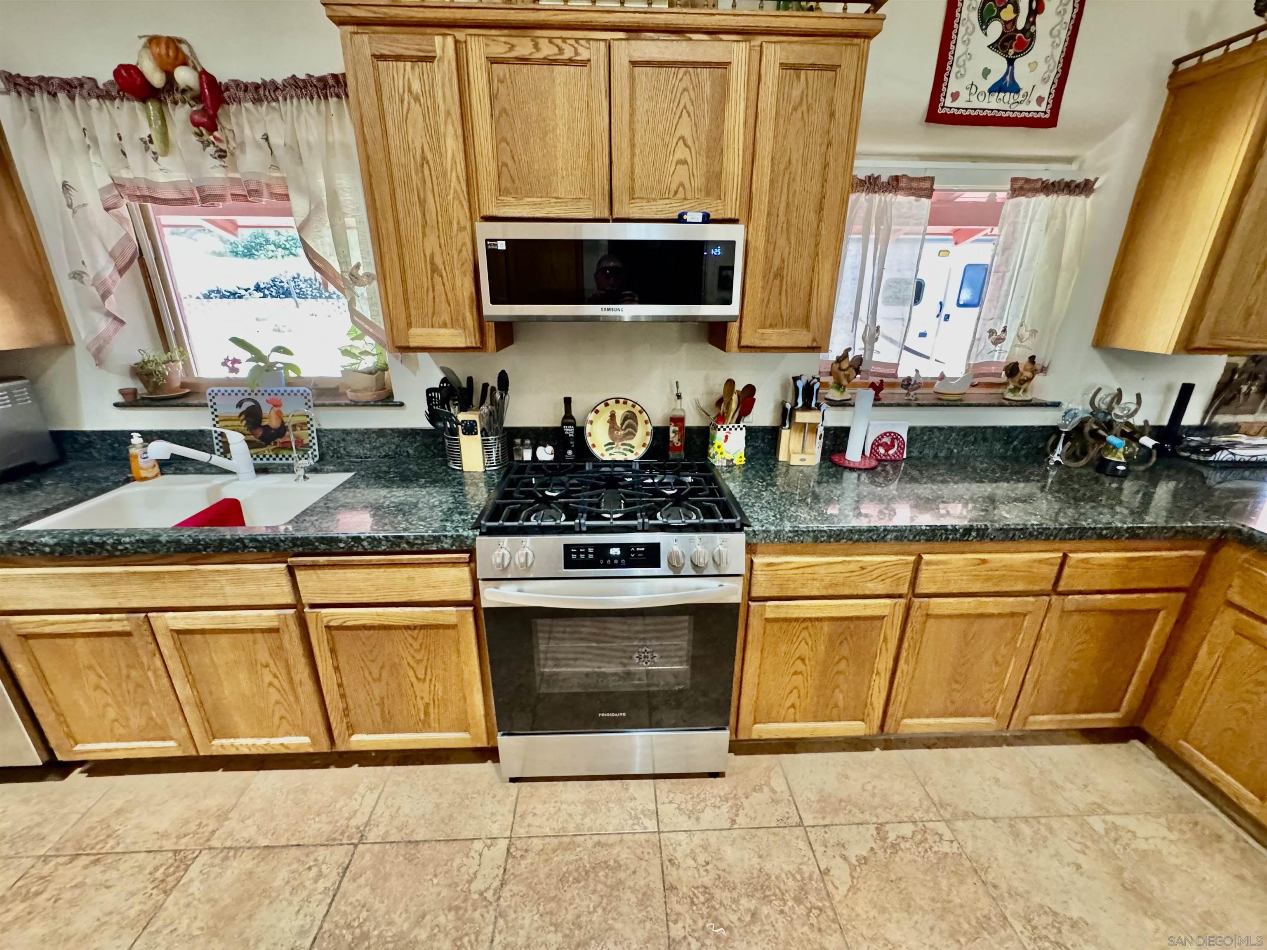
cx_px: 634
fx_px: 512
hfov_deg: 102.1
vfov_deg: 85.7
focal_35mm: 14
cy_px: 475
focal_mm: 2.22
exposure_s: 1/60
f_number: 2.2
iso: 1000
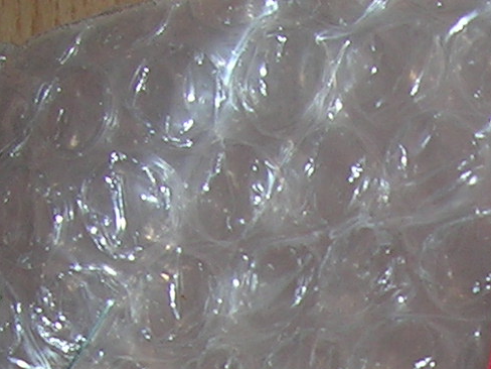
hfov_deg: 13.0
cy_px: 726
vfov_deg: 9.5
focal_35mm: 147
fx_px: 2085
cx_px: 611
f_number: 4.8
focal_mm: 5.4
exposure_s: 1/60.1
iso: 50
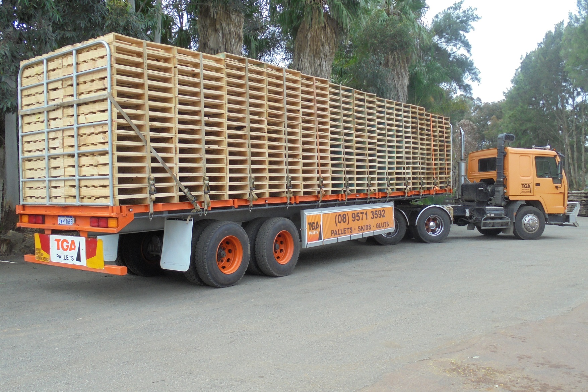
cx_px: 286
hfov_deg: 60.3
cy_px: 190
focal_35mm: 31
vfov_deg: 42.3
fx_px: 506
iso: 100
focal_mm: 5.3
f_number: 3.7
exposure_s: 1/160
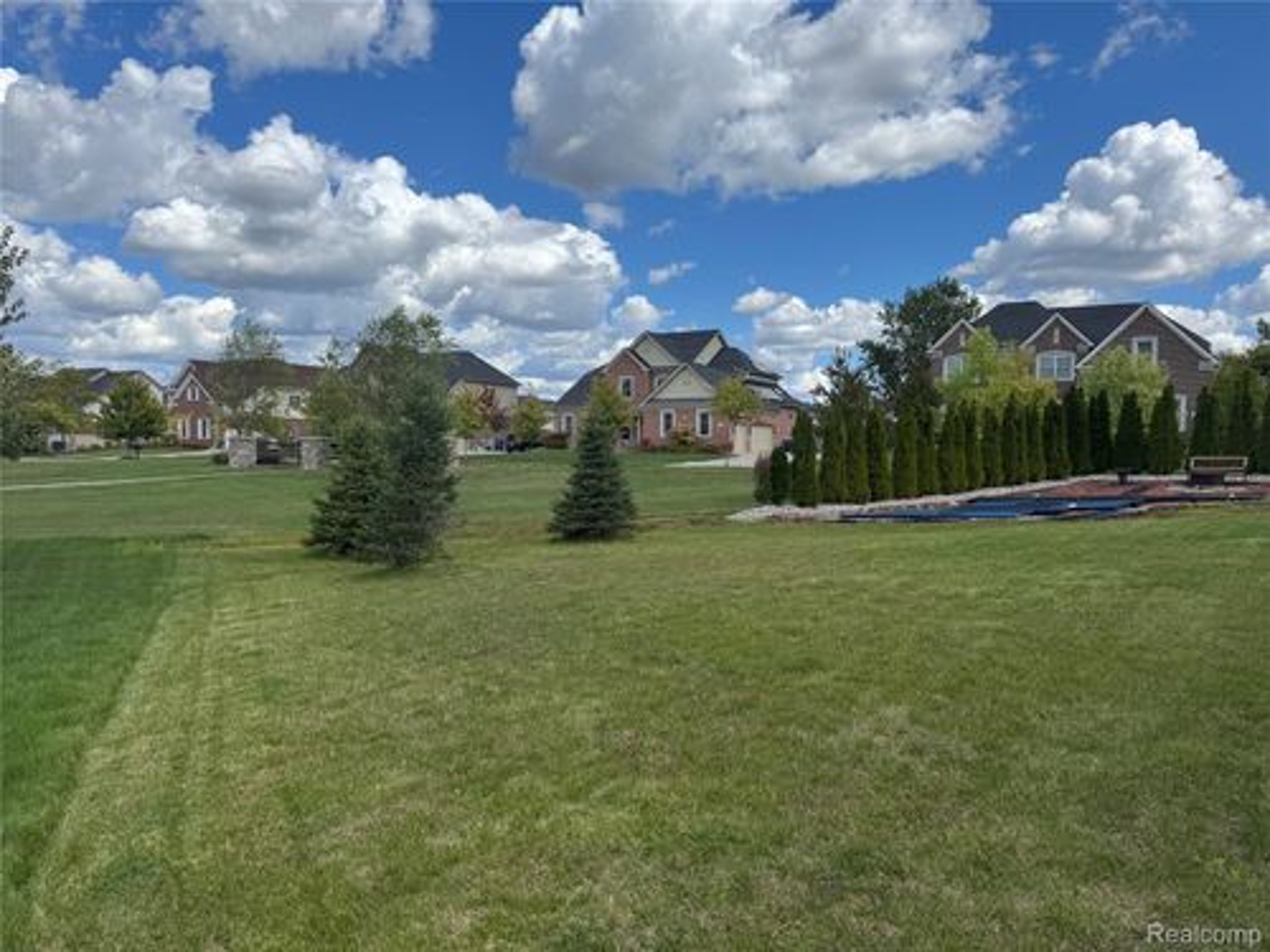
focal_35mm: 24
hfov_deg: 71.6
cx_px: 635
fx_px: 881
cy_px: 476
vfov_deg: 56.8
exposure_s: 1/4950
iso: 80
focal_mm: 6.76
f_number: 1.78
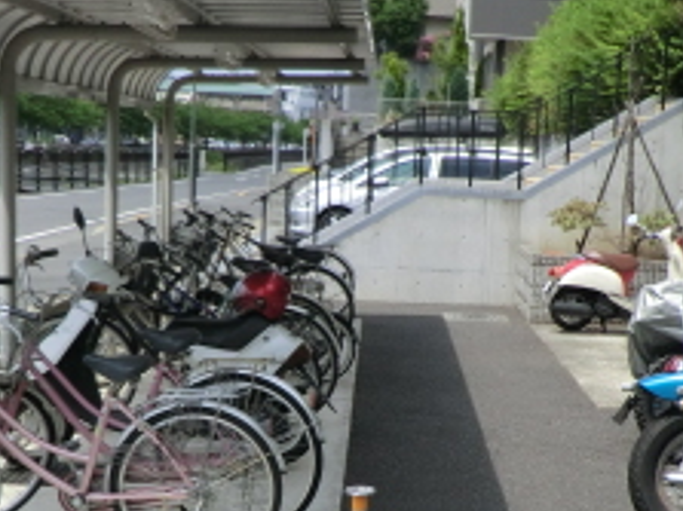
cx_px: 499
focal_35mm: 69
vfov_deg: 20.9
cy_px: 456
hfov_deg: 27.8
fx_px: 1361
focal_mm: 4.3
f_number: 7.5
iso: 80
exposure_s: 1/200
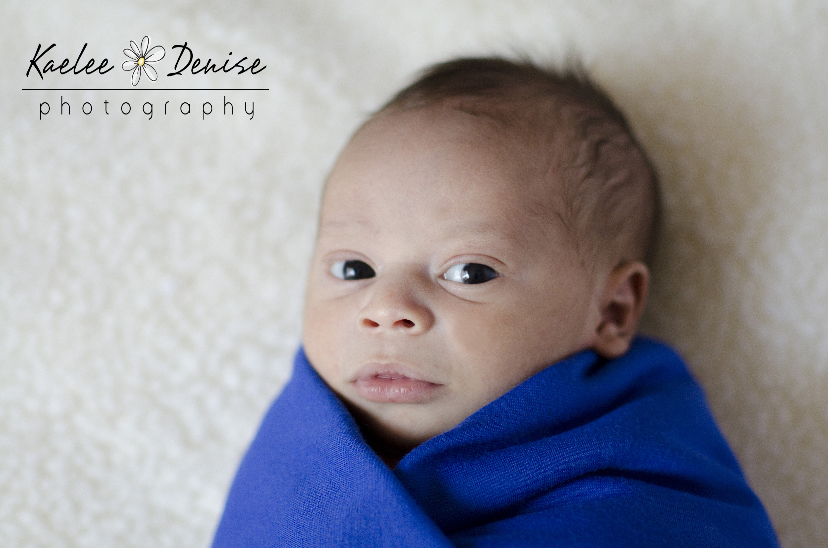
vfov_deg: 10.7
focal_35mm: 128
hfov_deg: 16.1
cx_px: 414
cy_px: 274
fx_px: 2926
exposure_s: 1/200
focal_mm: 85
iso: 1000
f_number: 1.6
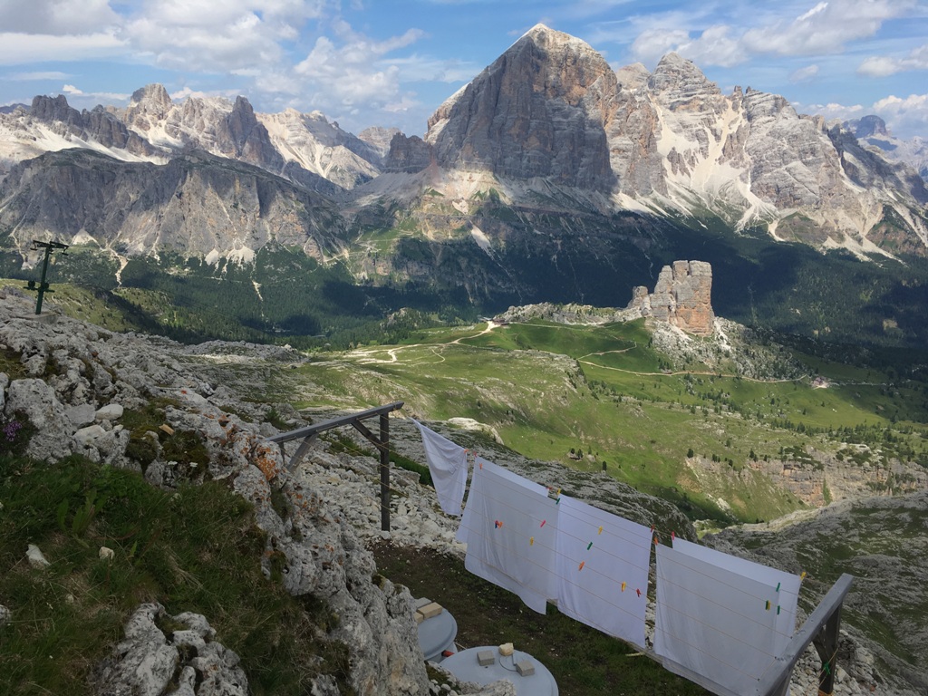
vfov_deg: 48.2
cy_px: 348
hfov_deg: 61.7
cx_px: 464
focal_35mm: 29
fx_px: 777
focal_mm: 4.15
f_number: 2.2
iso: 25
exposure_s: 1/1832
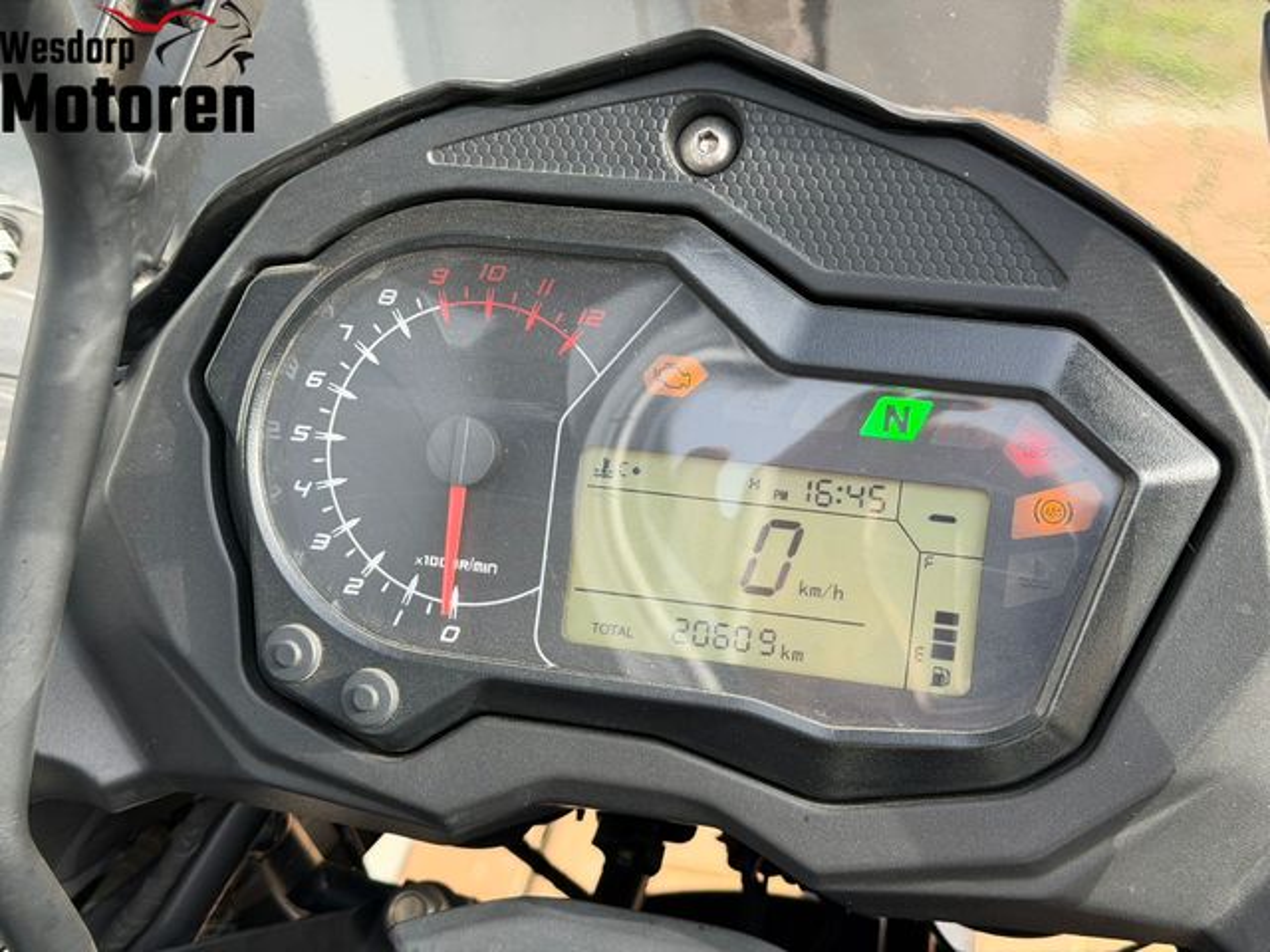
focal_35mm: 48
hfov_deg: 39.7
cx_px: 635
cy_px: 476
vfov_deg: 30.3
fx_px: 1761
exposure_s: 1/444
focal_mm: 6.76
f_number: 1.78
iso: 80
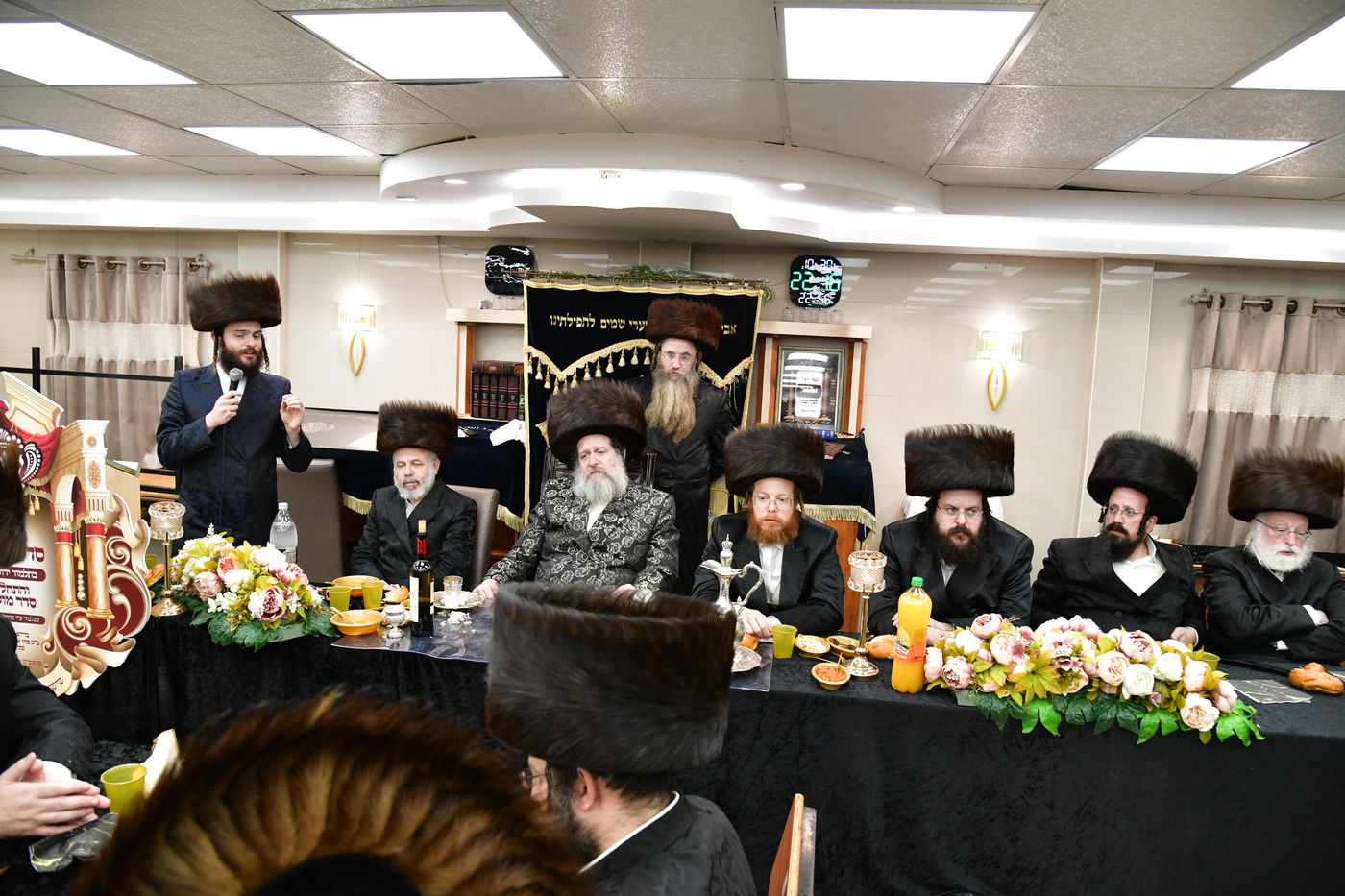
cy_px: 448
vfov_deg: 53.1
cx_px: 672
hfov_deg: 73.8
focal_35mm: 24
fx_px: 896
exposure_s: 1/100
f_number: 5.6
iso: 2000
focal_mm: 24
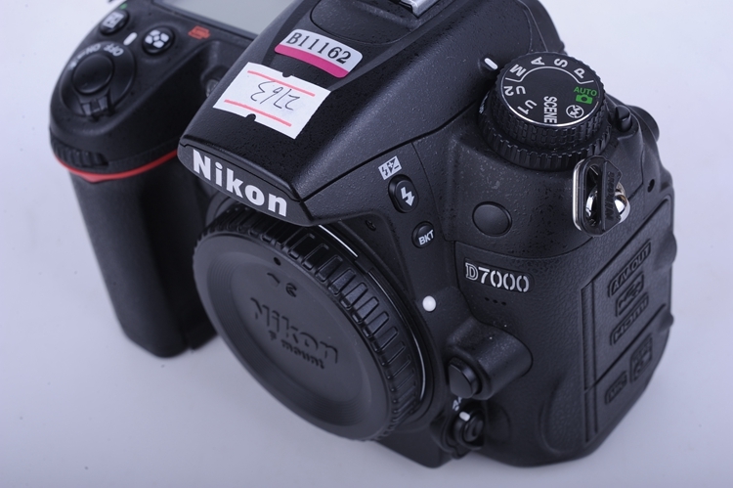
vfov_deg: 22.6
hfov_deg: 33.4
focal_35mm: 60
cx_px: 366
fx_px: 1221
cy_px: 244
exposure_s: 1/200
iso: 200
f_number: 14
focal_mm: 60
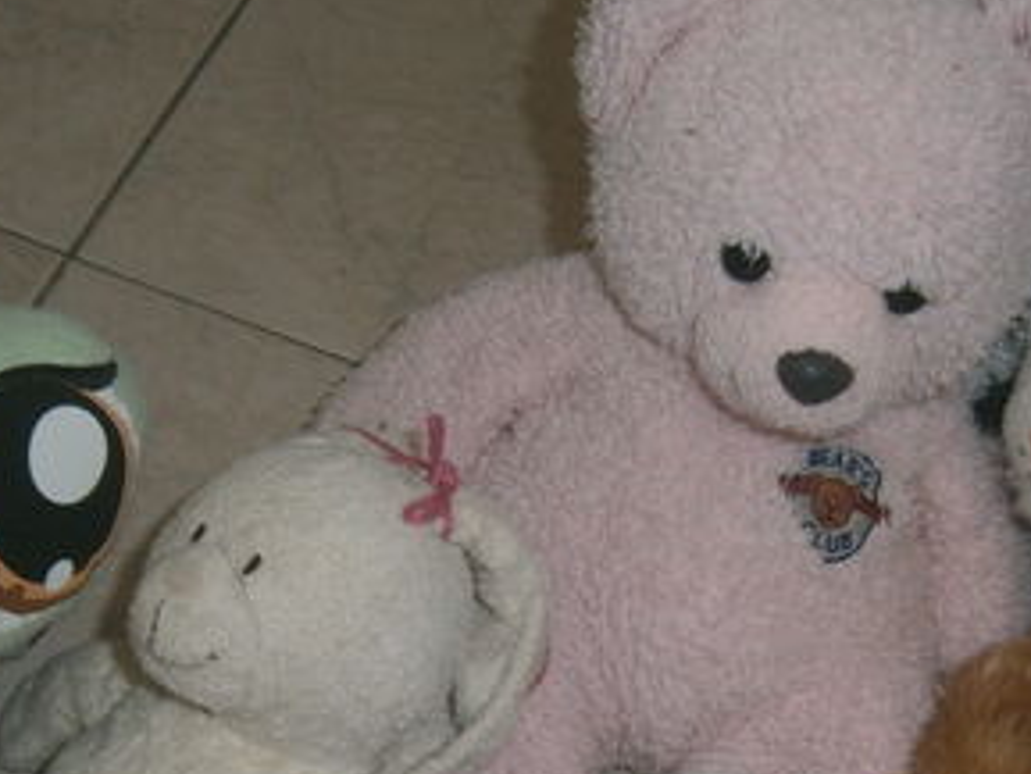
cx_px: 560
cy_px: 688
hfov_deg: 35.5
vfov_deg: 26.2
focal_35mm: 54
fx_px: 1609
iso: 80
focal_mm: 4.7
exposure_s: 1/30
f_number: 2.8
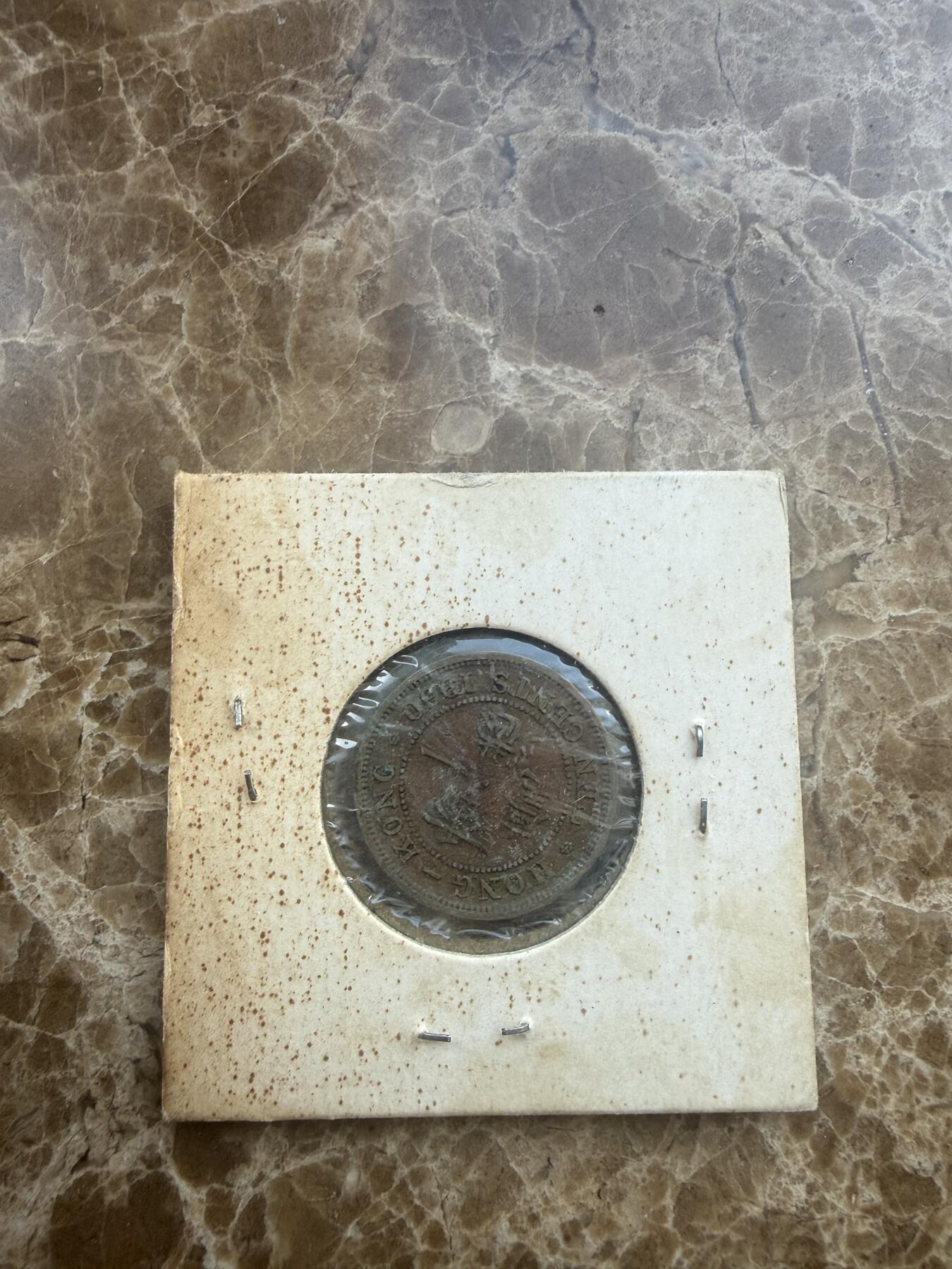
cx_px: 476
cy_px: 634
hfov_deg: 56.8
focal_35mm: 24
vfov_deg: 71.6
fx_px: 880
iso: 64
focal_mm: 2.22
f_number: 2.2
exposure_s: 1/99
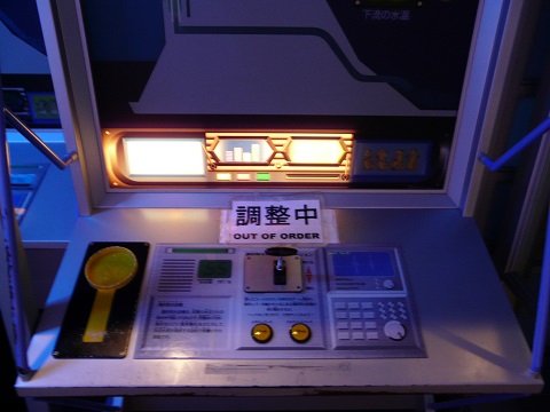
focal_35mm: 28
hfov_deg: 63.4
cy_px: 206
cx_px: 275
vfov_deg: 49.7
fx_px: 445
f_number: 2.8
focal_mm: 4.6
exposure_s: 1/4
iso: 200
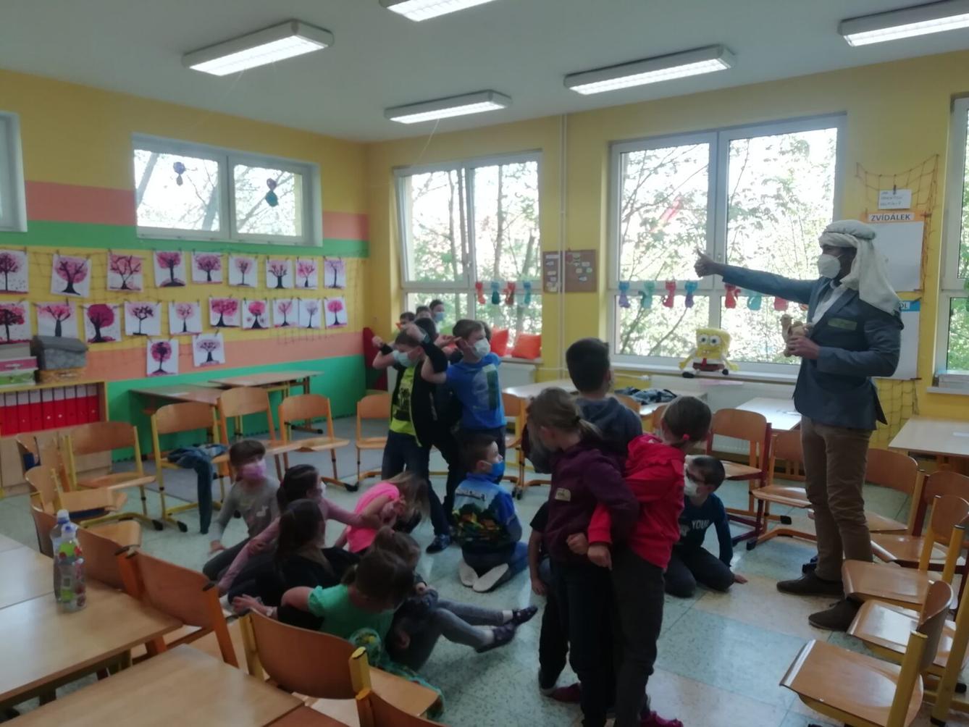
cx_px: 484
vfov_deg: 53.1
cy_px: 364
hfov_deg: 67.3
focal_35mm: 26
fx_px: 728
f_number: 2.2
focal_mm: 3.46
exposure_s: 1/50
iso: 64
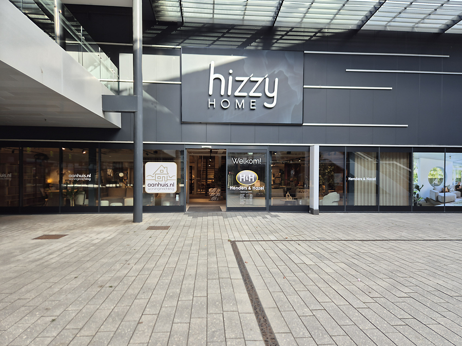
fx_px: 307
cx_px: 231
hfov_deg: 73.9
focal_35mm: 23
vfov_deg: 58.9
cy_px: 173
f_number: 1.8
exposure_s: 1/180
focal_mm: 5.4
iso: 32
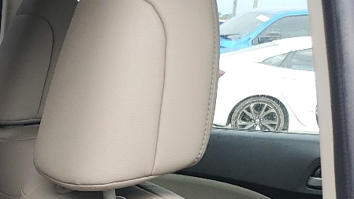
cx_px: -117
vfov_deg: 11.3
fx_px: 948
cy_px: 336
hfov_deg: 19.4
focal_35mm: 101
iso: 50
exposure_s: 1/526
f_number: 1.5
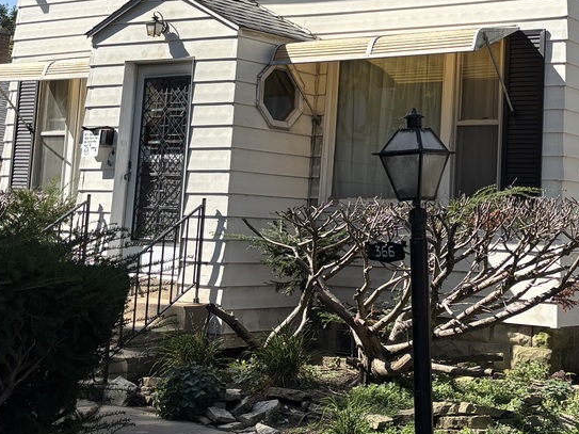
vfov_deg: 21.0
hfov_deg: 27.6
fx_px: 1154
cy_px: 78
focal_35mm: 69
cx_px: 465
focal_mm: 5.96
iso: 50
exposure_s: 1/2342
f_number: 1.6
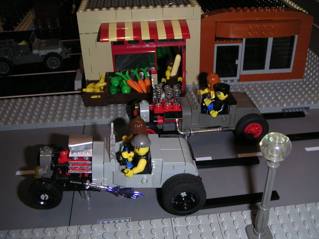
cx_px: 160
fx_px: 350
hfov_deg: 49.0
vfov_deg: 37.7
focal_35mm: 38
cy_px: 120
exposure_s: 1/45
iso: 160
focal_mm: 6
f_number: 6.7
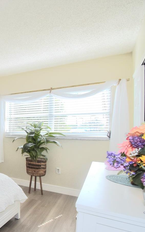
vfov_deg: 68.0
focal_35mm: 27
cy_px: 135
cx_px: -57
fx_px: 171
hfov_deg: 31.3
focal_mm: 10
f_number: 8
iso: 400
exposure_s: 1/250
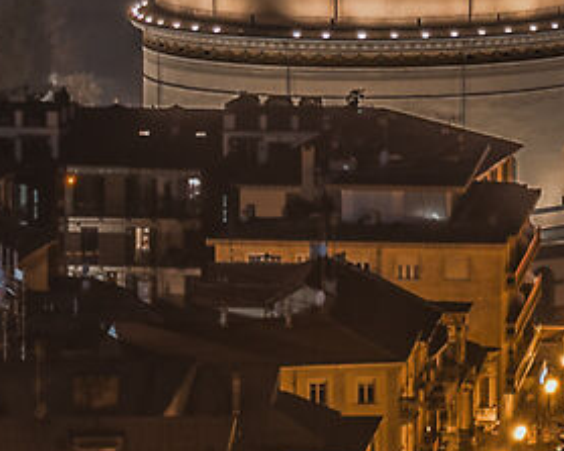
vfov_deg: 1.9
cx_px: 2088
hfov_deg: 2.4
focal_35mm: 807
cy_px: -738
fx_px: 13466
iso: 100
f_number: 11
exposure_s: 30
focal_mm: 100
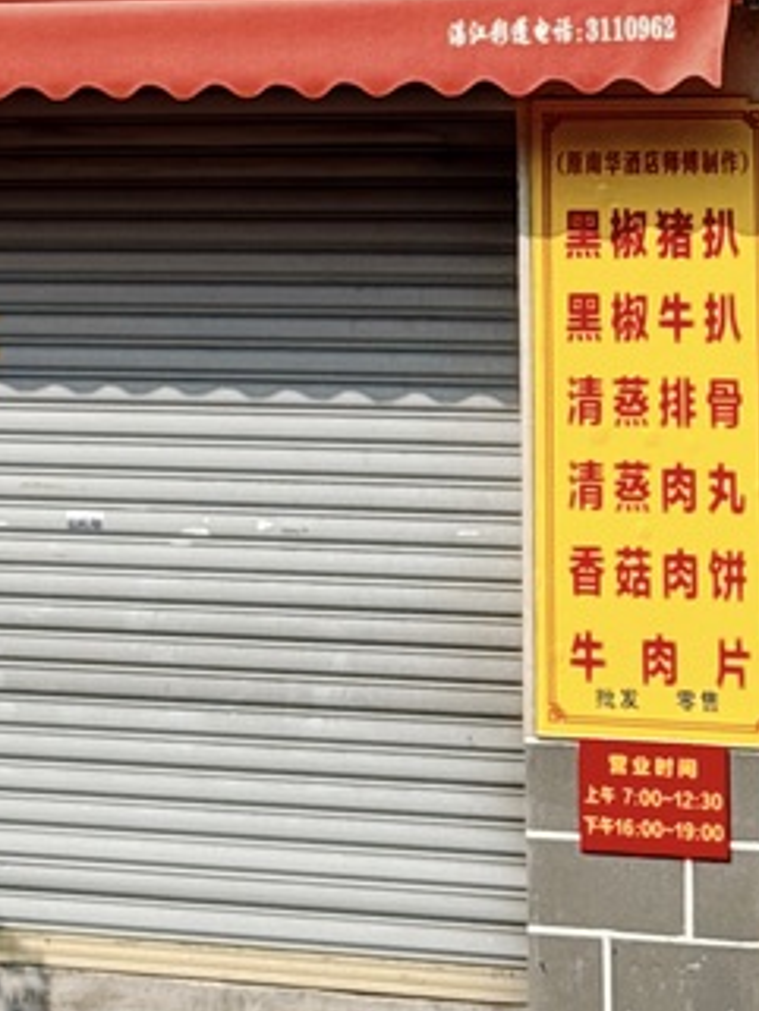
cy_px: -346
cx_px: -132
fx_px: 4470
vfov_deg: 12.5
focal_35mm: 153
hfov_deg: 9.6
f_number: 1.78
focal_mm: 6.76
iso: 64
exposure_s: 1/5587
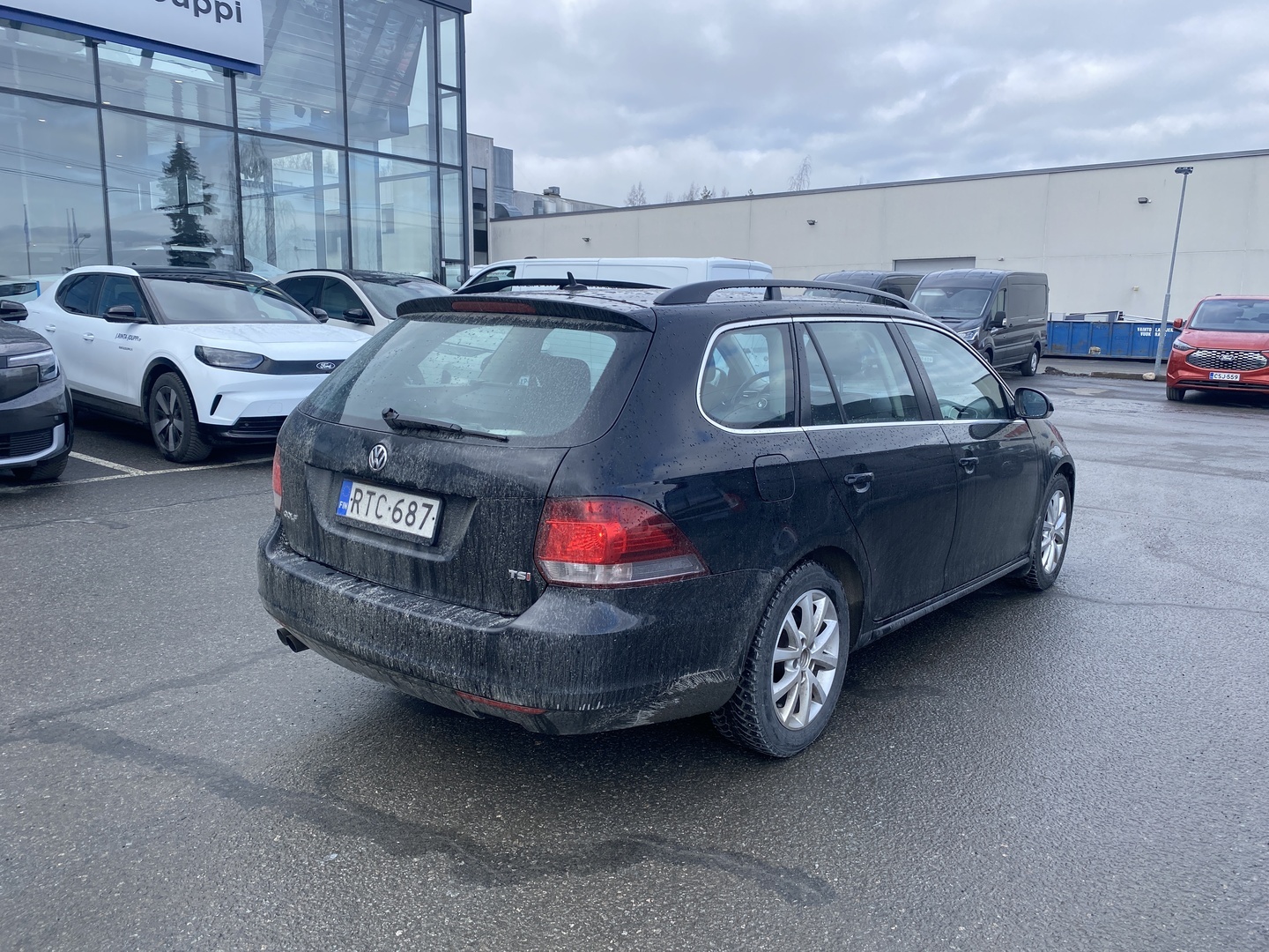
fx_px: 953
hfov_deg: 67.3
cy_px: 476
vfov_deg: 53.1
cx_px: 634
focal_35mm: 26
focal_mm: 4.25
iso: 32
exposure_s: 1/845
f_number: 1.8
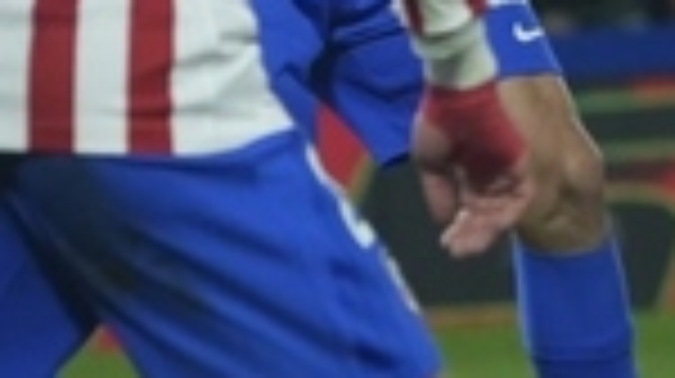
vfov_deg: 0.8
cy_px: -468
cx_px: -328
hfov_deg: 1.4
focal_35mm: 1526
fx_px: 27284
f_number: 5
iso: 1600
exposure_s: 1/800
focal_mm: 200
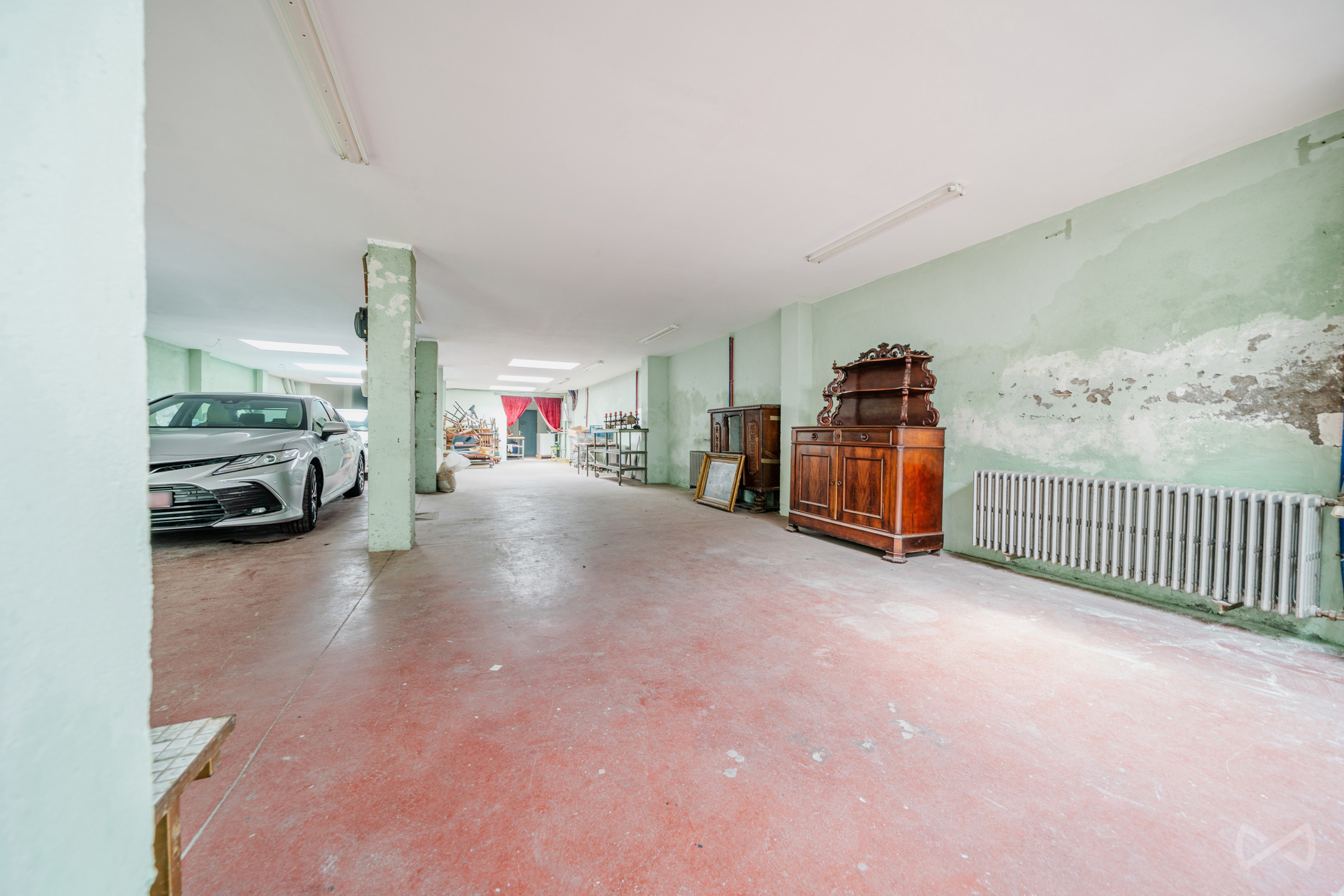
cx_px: 672
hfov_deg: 112.6
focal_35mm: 12
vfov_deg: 90.0
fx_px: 448
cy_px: 448
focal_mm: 12
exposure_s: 1/1.67
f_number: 7.1
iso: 80
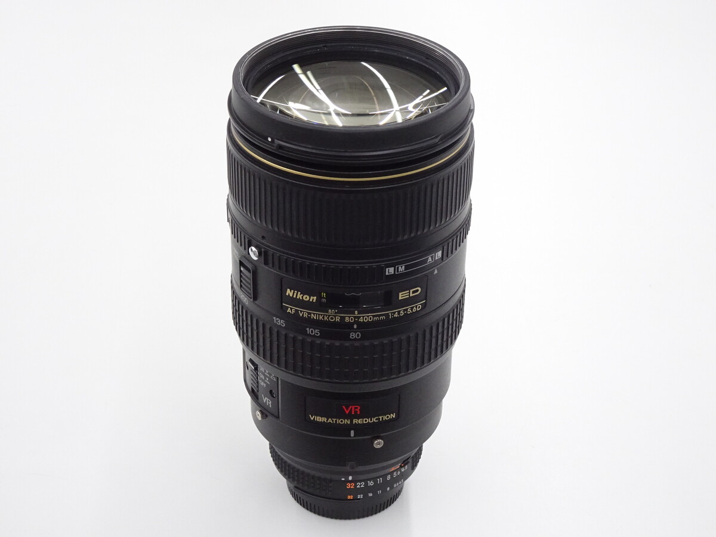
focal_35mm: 68
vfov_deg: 21.6
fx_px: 1407
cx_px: 358
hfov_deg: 28.6
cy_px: 268
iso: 500
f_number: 4.5
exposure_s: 1/80
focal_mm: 11.66
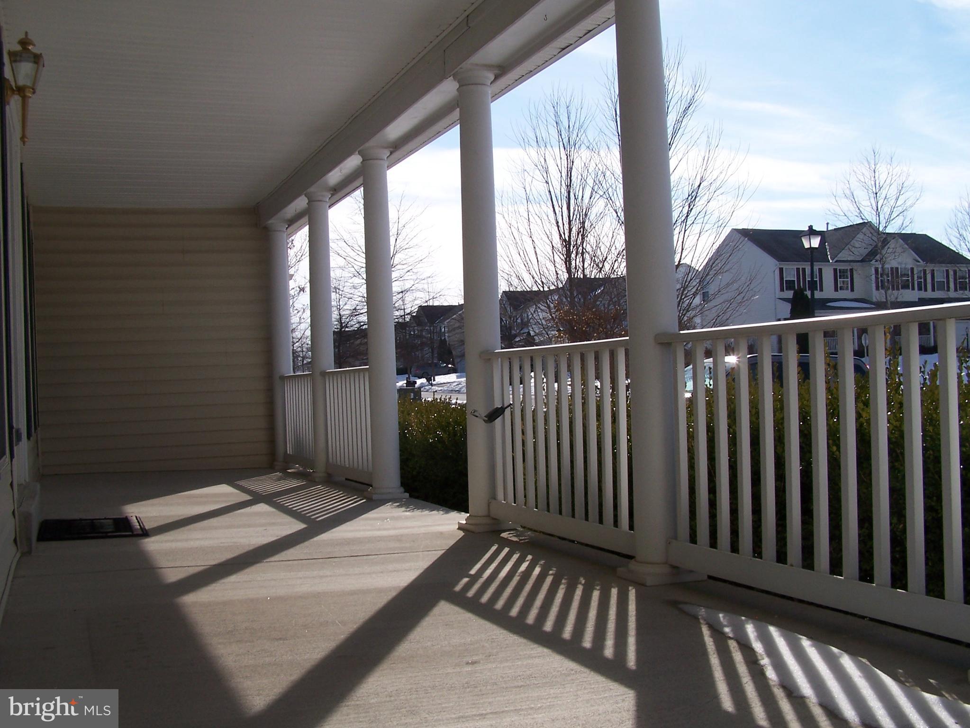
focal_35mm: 38
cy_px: 364
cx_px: 485
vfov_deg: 37.7
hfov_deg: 49.0
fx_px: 1065
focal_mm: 6.3
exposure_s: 1/500
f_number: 5.6
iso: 80
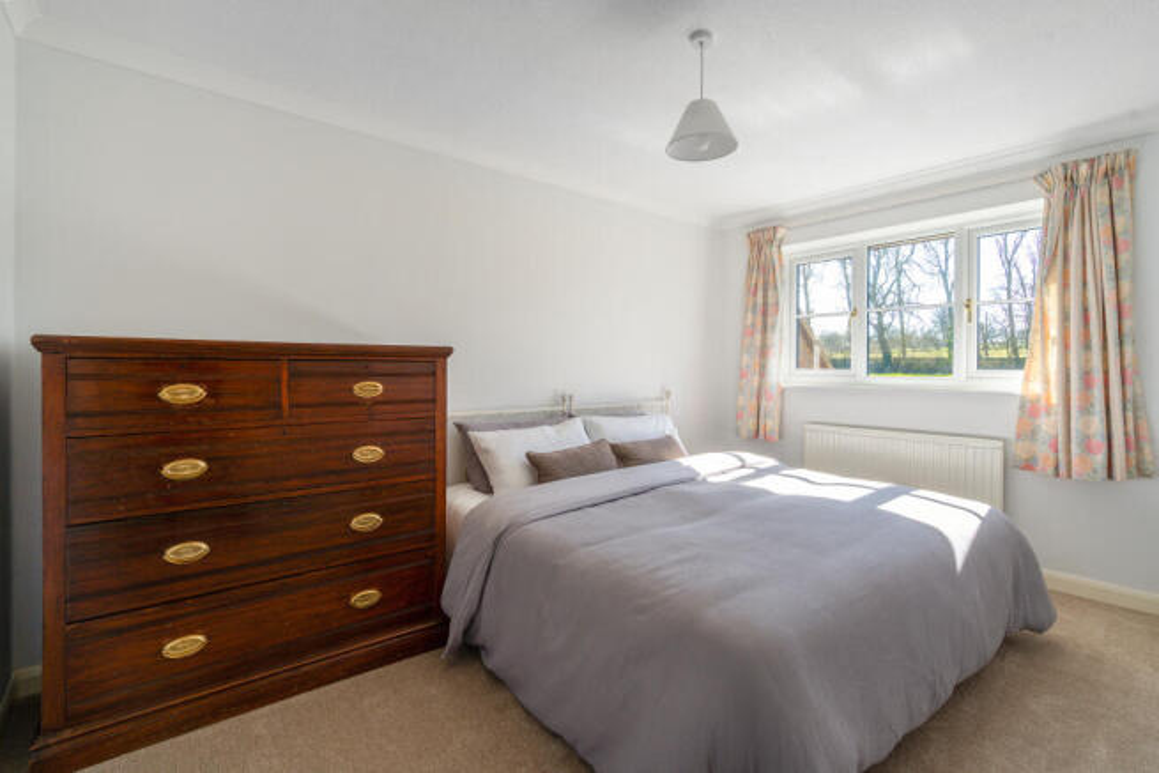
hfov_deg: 96.7
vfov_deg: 73.8
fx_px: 515
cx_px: 580
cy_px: 386
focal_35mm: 16
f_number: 8
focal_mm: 16
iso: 320
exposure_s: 1/50
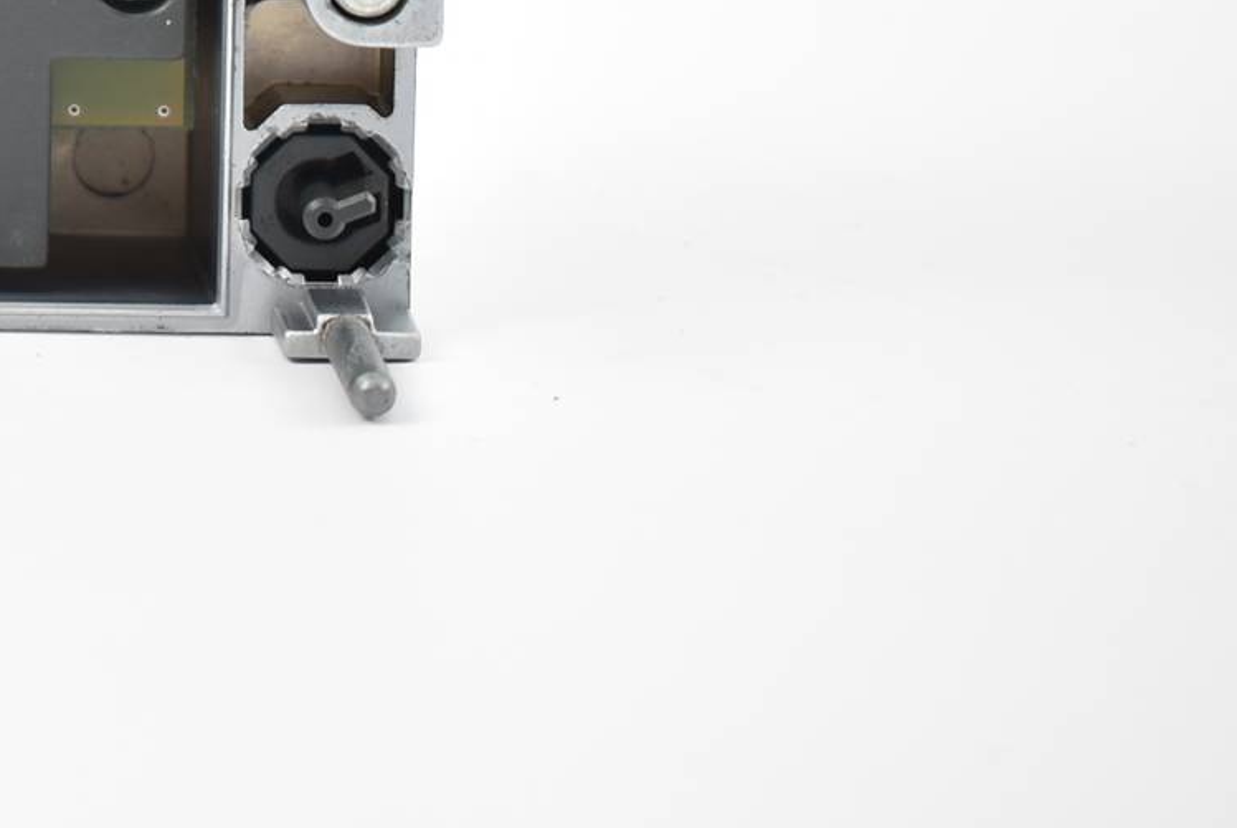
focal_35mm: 151
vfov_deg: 8.9
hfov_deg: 13.0
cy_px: -342
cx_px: -492
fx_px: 5209
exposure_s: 1/60
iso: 360
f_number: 4.5
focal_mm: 35
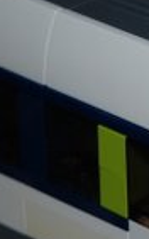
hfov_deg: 3.5
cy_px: 58
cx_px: 352
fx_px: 2374
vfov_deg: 5.8
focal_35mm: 365
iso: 200
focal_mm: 70
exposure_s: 1/60
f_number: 4.5
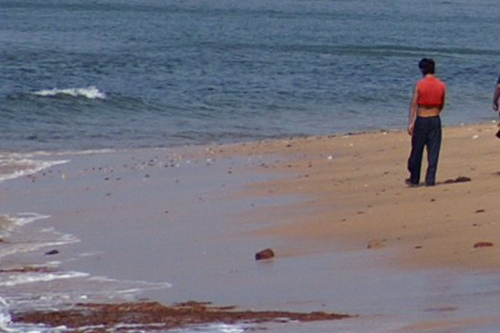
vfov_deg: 1.5
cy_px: 64
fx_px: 13019
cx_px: 1042
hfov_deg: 2.2
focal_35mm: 938
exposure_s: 1/1000
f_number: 9
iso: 200
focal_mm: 105
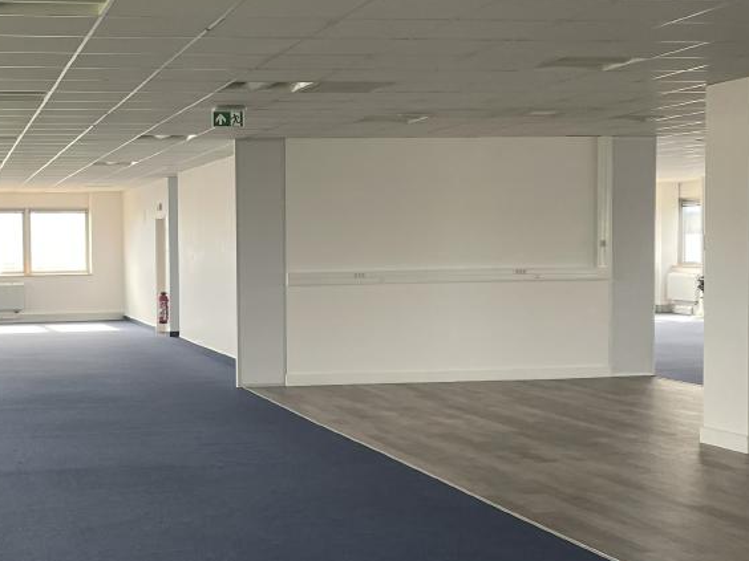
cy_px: 305
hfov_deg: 31.8
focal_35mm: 59
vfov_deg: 24.8
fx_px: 1277
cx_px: 151
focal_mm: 4.2
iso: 100
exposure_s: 1/121
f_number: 1.6
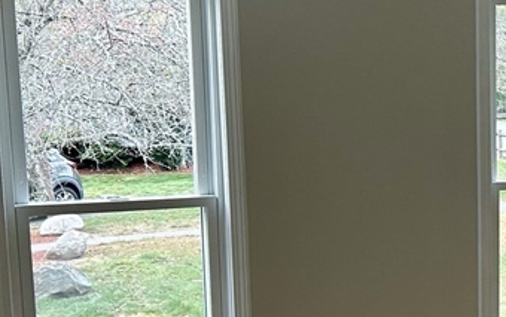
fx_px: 1145
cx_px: 664
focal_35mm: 83
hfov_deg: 22.3
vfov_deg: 15.6
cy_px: 263
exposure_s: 1/120
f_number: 1.5
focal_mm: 5.7
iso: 80
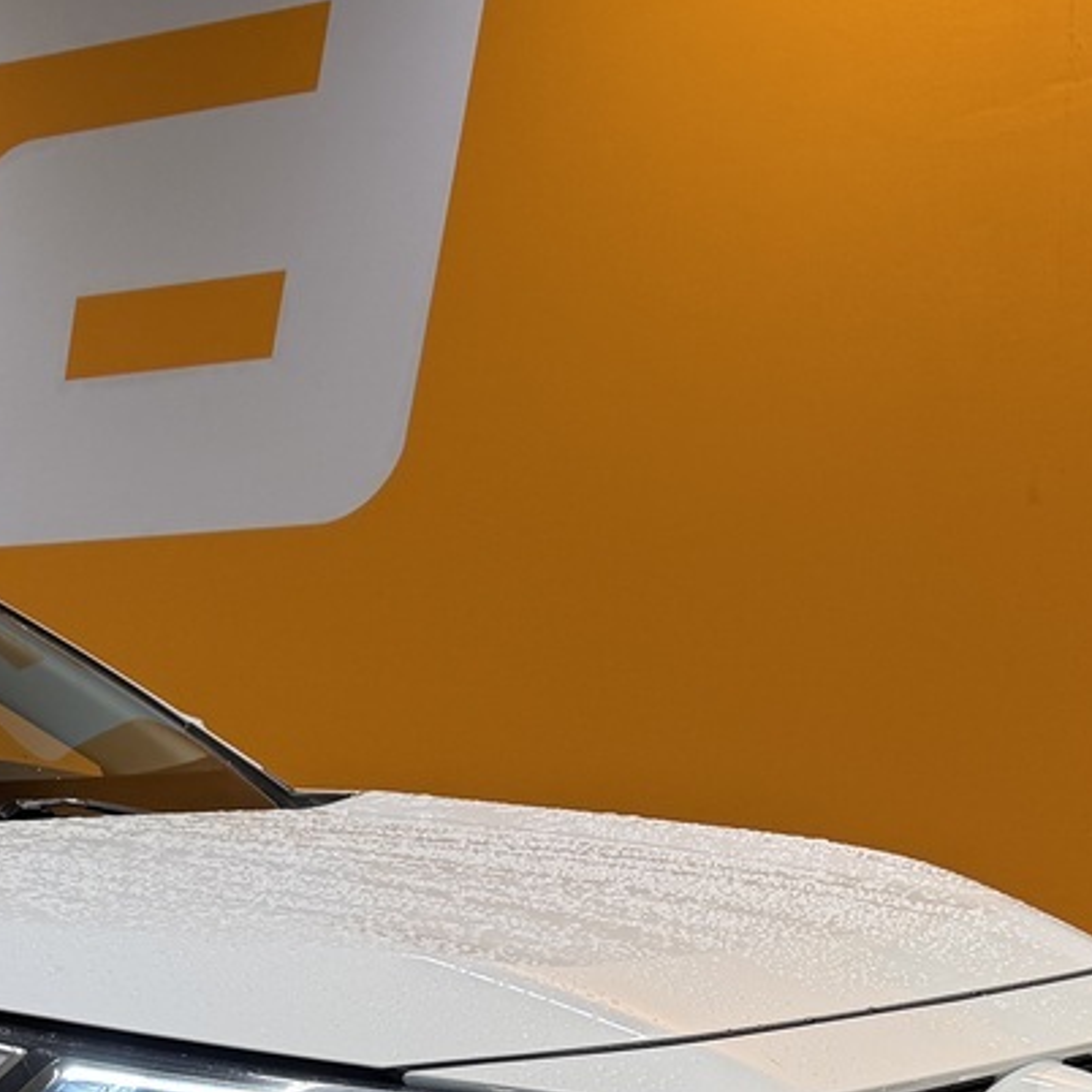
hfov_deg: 21.4
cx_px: -174
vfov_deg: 21.7
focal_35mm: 76
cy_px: 1154
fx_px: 2712
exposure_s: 1/97
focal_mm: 6.76
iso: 100
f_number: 1.78
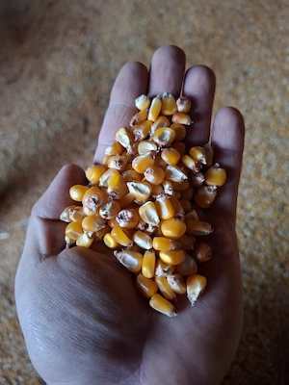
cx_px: 144
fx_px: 256
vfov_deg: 73.9
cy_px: 192
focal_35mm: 23
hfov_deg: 58.9
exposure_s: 1/25
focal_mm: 5.54
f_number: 1.8
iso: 400
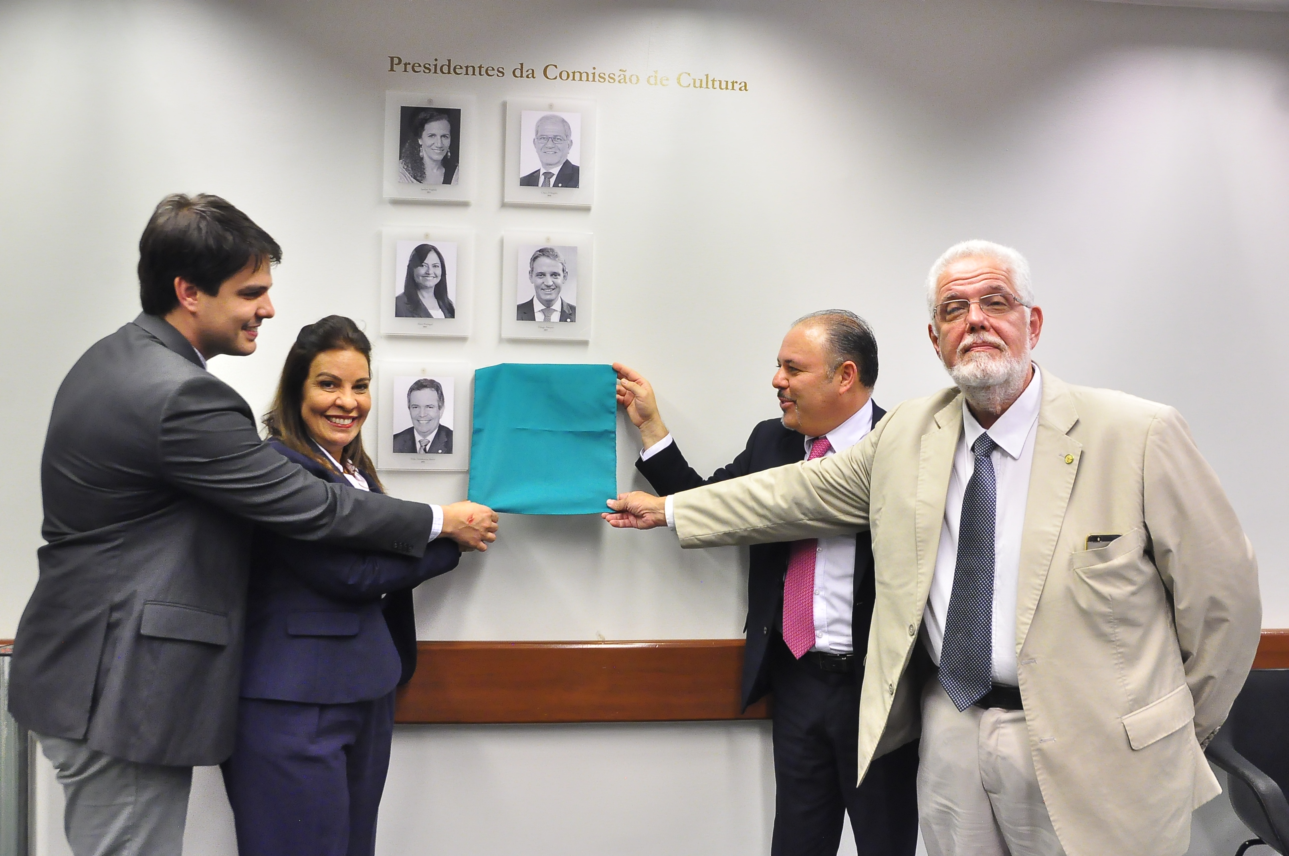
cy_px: 428
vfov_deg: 50.3
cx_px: 644
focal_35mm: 26
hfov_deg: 70.5
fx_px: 912
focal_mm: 17
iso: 1600
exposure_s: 1/90
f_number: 5.6
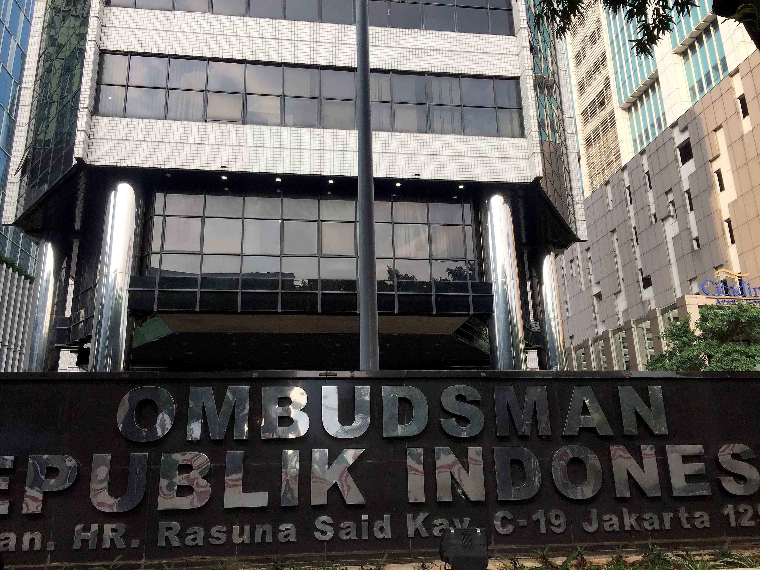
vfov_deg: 48.2
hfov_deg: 61.7
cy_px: 285
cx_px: 380
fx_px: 637
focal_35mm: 29
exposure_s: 1/694
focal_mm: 4.15
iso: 32
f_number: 2.2
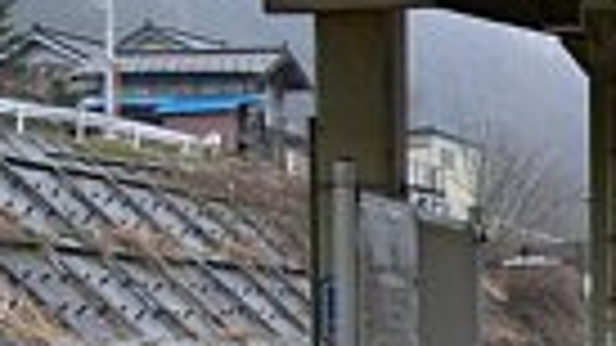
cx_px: 868
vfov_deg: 10.8
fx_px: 1813
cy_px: 355
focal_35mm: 111
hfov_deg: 17.7
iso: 80
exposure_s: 1/50
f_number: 3.2
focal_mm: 7.4
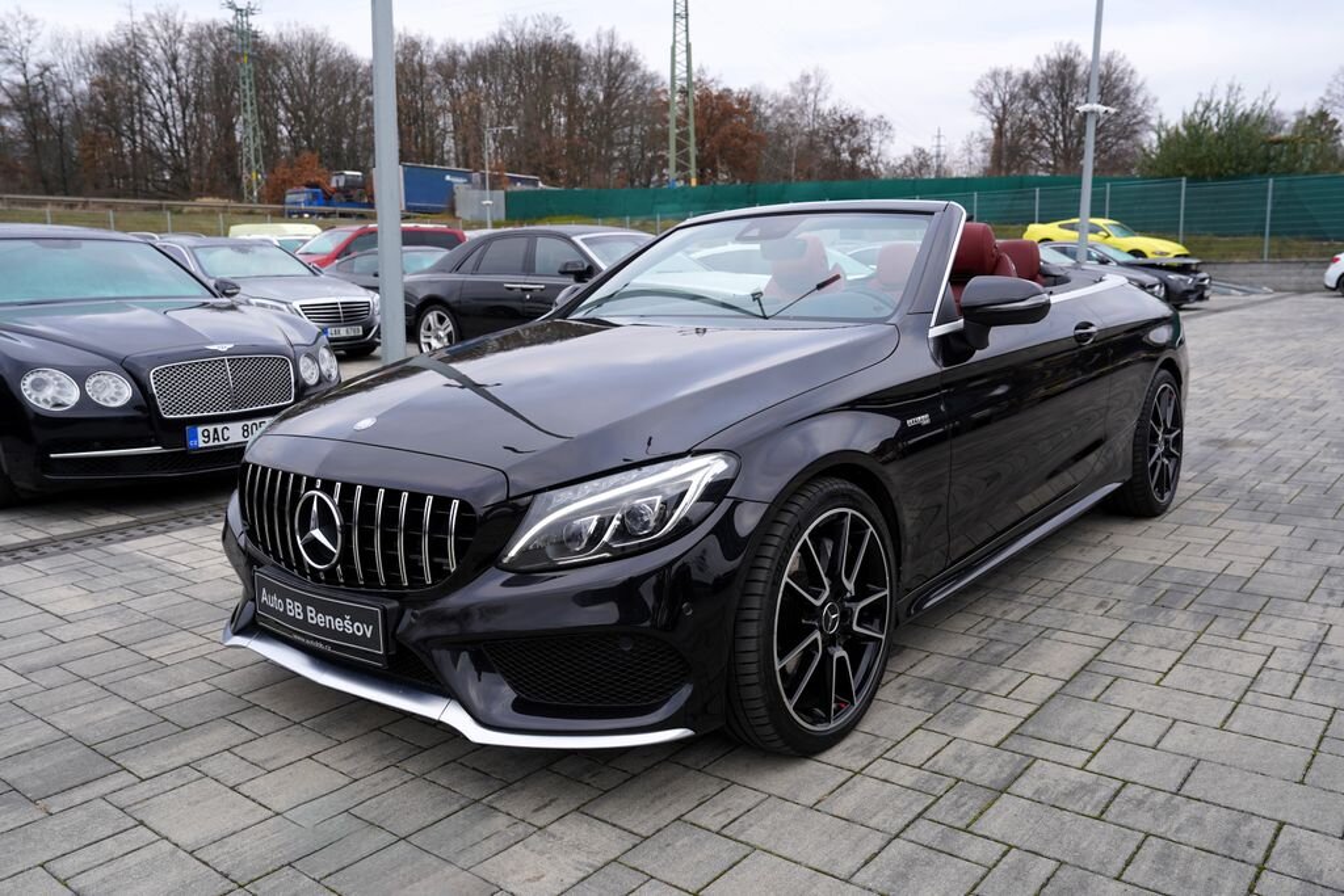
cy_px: 448
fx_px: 1083
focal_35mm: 29
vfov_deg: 45.0
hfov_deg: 63.7
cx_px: 672
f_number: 5
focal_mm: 29
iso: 100
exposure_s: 1/100
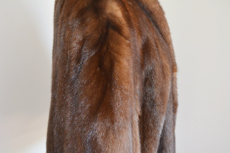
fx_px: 278
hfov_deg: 45.0
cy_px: 76
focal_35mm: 44
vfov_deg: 30.8
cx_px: 115
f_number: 4.5
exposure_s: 1/60
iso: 400
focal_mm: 29
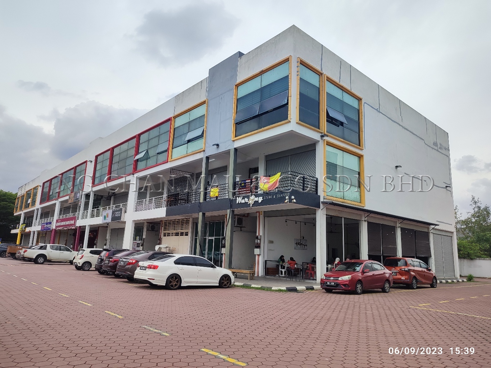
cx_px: 246
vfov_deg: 56.8
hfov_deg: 71.6
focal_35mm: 24
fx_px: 340
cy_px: 184
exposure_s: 1/788
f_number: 1.89
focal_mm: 5.89
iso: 50
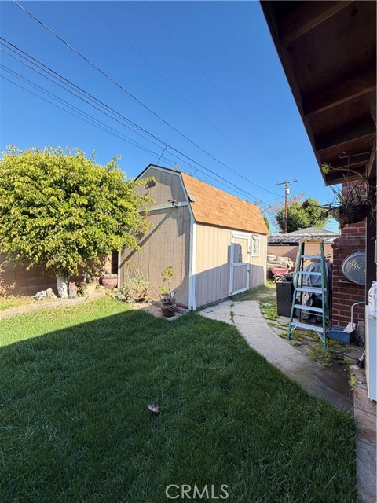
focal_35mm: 14
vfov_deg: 102.1
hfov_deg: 85.7
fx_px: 203
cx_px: 188
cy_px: 252
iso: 40
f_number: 2.2
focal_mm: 2.22
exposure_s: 1/242
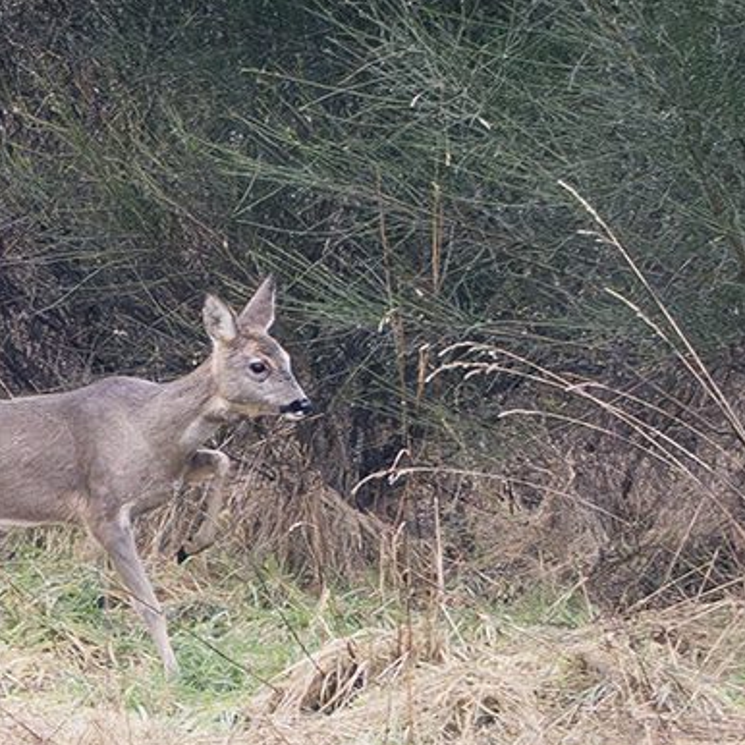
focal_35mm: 661
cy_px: 547
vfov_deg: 2.7
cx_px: 266
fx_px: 16095
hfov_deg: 2.7
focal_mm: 300
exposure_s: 1/2000
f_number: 5.6
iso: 6400
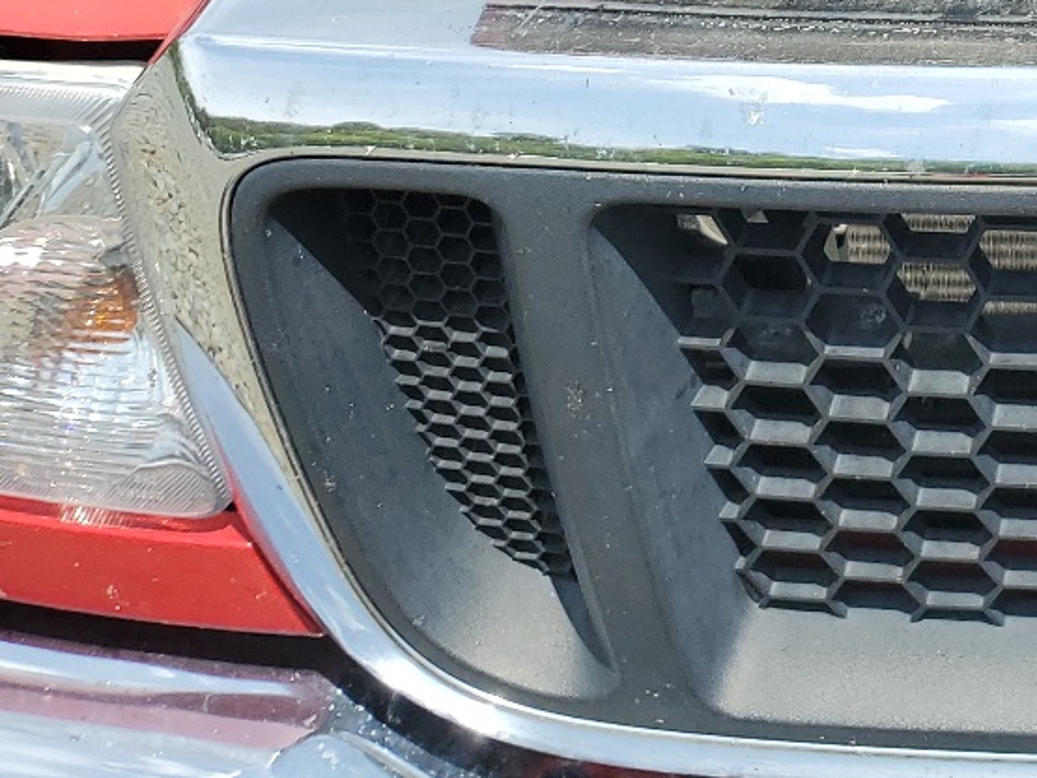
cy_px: -335
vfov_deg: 17.9
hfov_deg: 22.9
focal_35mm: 75
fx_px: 2246
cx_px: 1375
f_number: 1.5
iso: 50
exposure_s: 1/2000
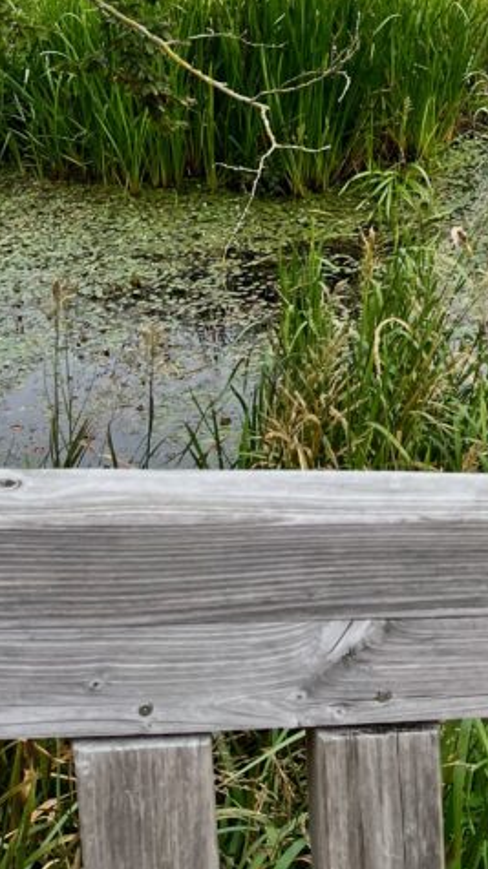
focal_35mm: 61
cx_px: 636
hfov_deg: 18.3
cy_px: -35
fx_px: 1406
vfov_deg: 31.3
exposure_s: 1/1862
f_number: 1.6
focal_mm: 5.1
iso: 50
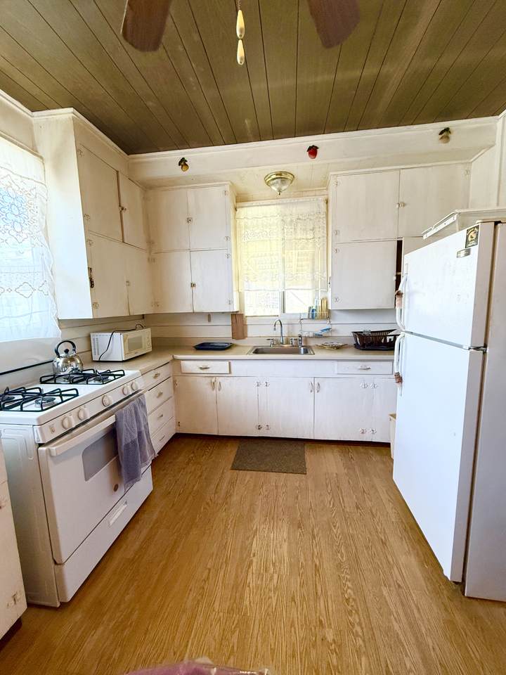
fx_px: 273
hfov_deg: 85.7
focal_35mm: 14
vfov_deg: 102.1
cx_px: 253
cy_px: 338
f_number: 2.2
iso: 250
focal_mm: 2.22
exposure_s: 1/120
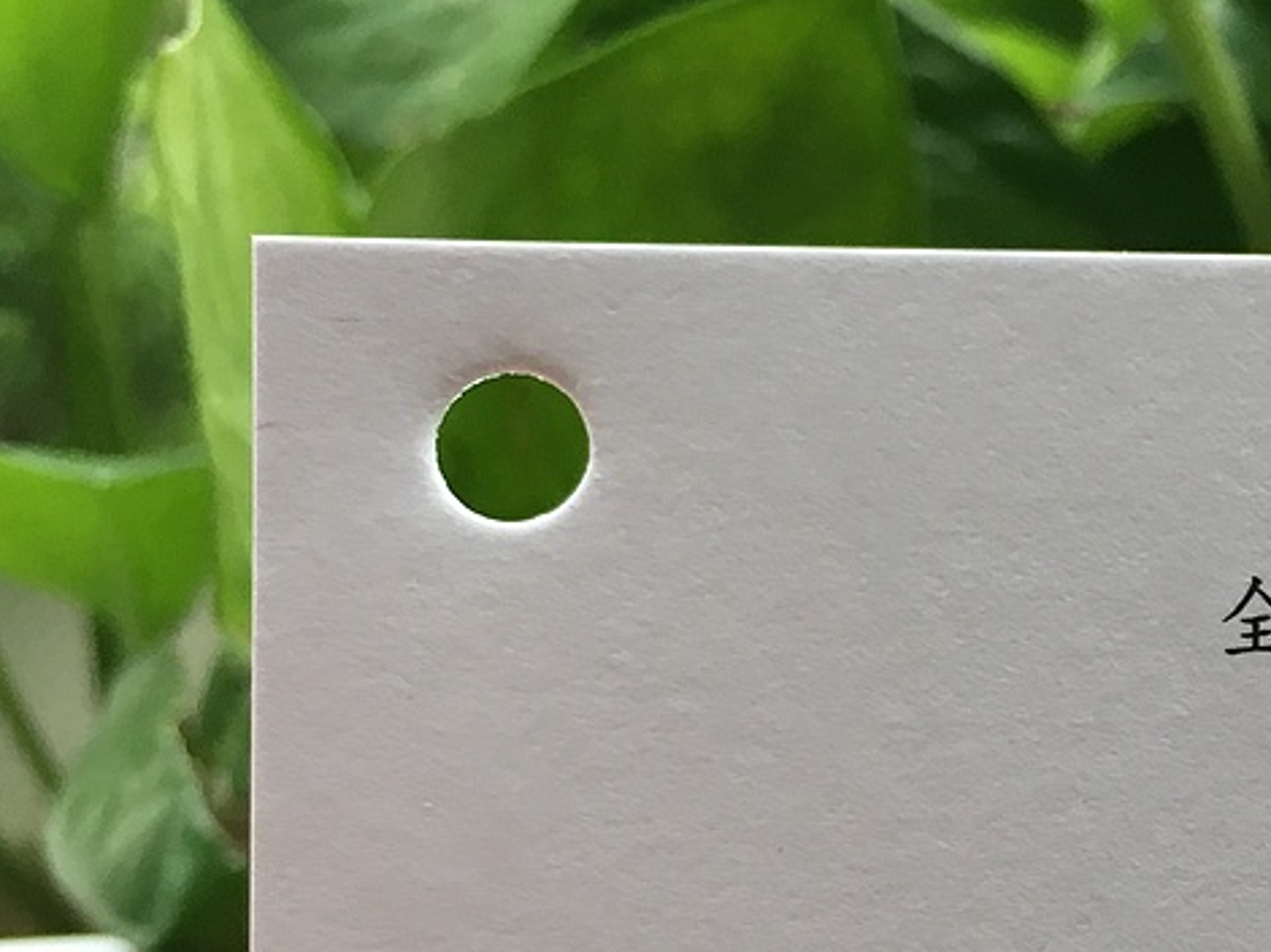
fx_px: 2899
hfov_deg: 23.5
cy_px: 817
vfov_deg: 18.4
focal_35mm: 79
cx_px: 1309
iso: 40
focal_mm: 4.15
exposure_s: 1/33
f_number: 2.2
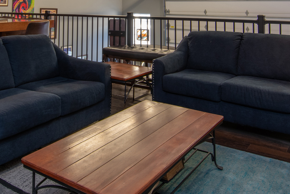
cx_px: 88
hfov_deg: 51.8
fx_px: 290
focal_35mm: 36
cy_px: 15
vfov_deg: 34.5
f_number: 8
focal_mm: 12
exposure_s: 1/2.5
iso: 250
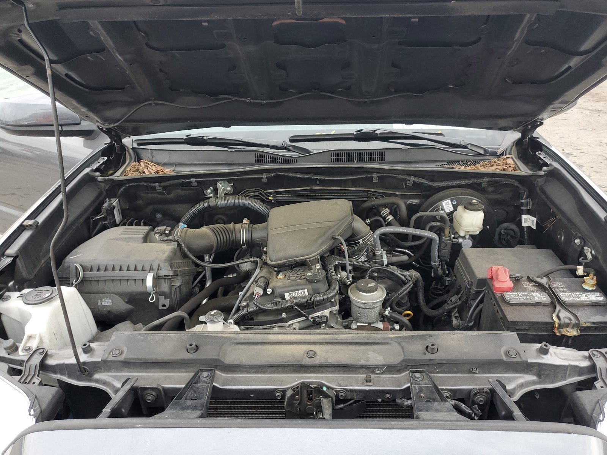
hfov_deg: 67.3
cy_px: 228
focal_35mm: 26
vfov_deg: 53.1
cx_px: 304
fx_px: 456
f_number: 1.5
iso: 50
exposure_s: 1/256
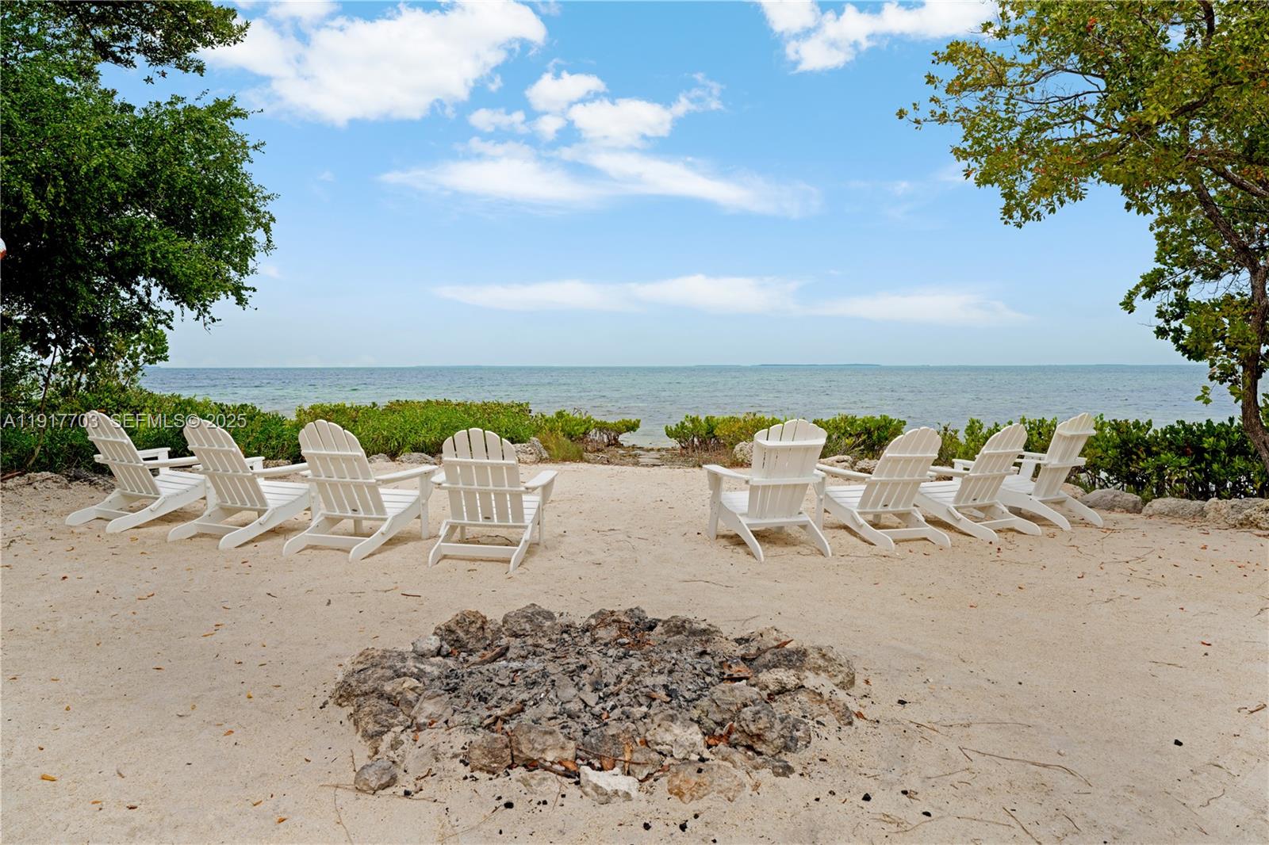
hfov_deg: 72.4
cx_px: 634
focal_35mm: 25
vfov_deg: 52.0
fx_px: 867
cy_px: 422
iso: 125
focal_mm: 24.6
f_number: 11
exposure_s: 1/800
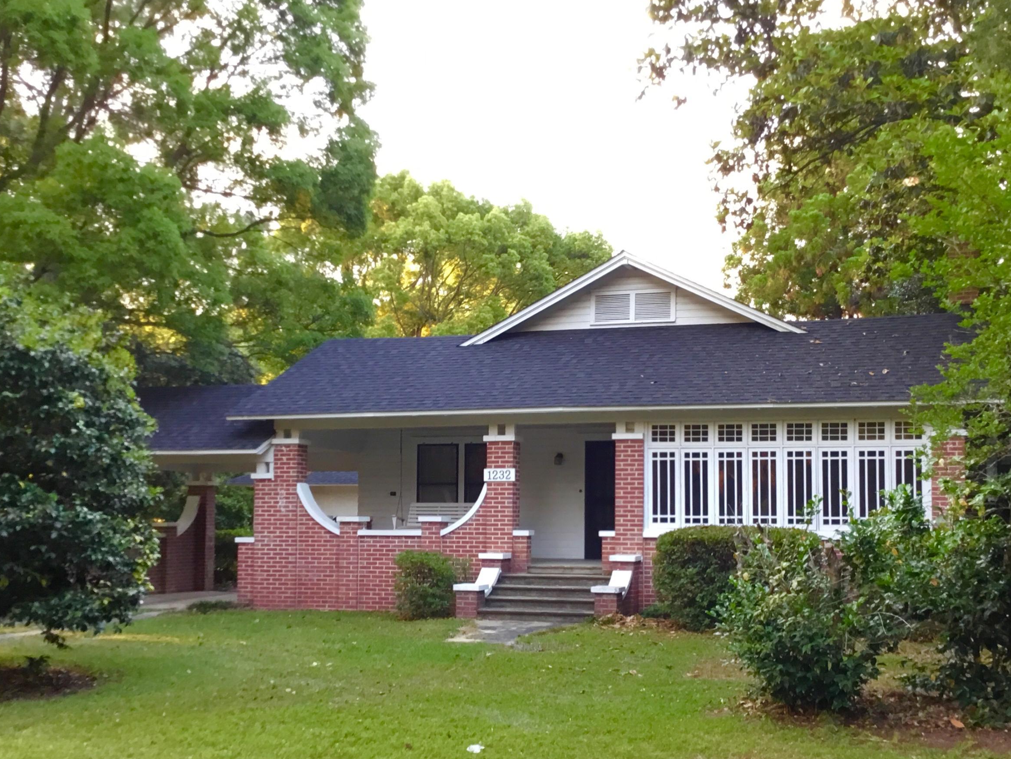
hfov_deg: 46.6
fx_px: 1168
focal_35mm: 40
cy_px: 471
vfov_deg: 35.8
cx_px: 593
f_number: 2.4
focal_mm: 3.3
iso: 50
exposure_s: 1/30
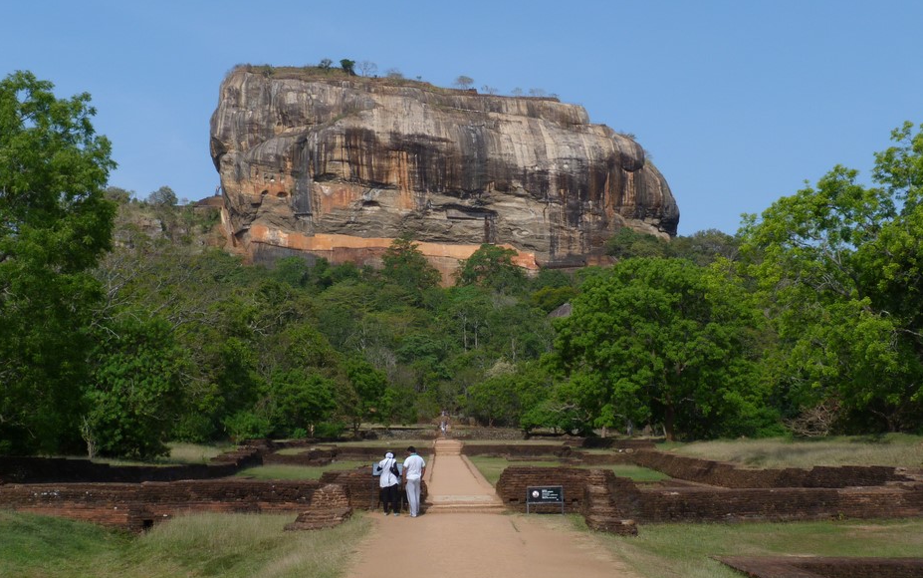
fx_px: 1208
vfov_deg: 26.9
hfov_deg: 41.8
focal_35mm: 48
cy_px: 267
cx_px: 461
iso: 80
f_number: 5.6
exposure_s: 1/320
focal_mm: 8.1
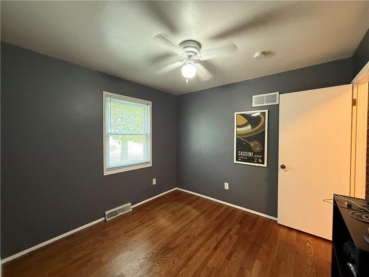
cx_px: 184
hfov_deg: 102.1
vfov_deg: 85.7
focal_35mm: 14
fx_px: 149
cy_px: 138
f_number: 2.2
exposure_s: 1/60
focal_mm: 2.22
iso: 640
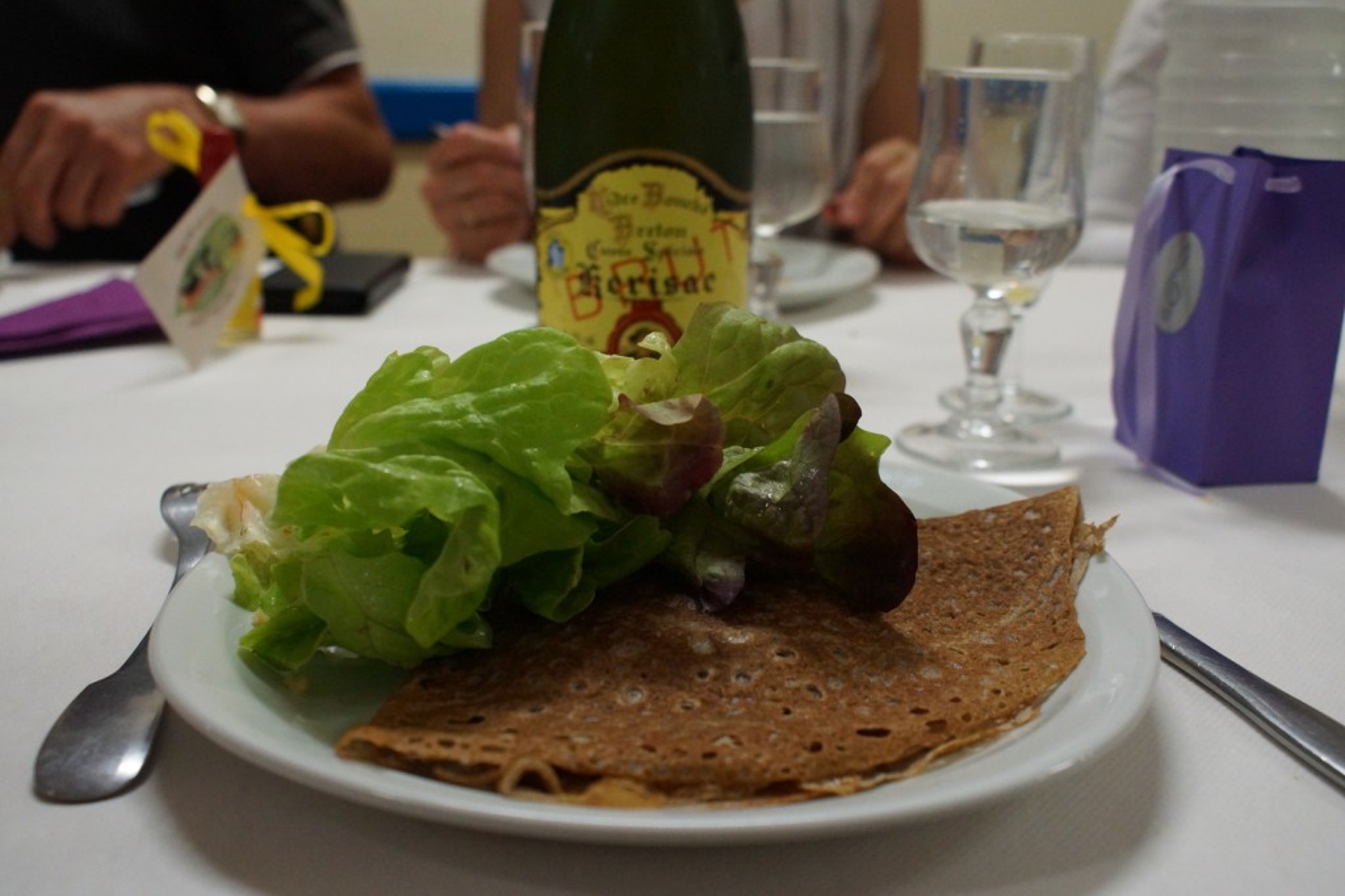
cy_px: 448
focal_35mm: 39
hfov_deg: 49.6
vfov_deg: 34.2
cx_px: 672
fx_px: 1457
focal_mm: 26
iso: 1600
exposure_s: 1/125
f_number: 4.5
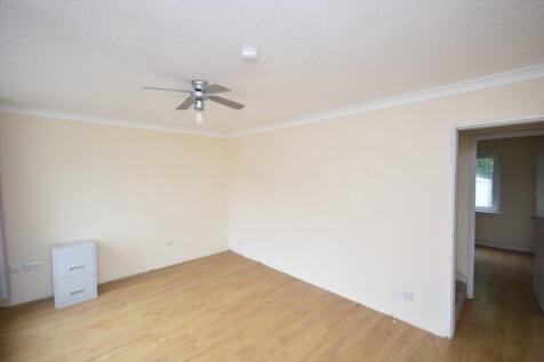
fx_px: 227
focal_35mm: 15
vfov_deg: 77.3
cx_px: 272
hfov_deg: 100.4
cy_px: 181
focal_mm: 10
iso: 400
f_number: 4.5
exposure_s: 1/80
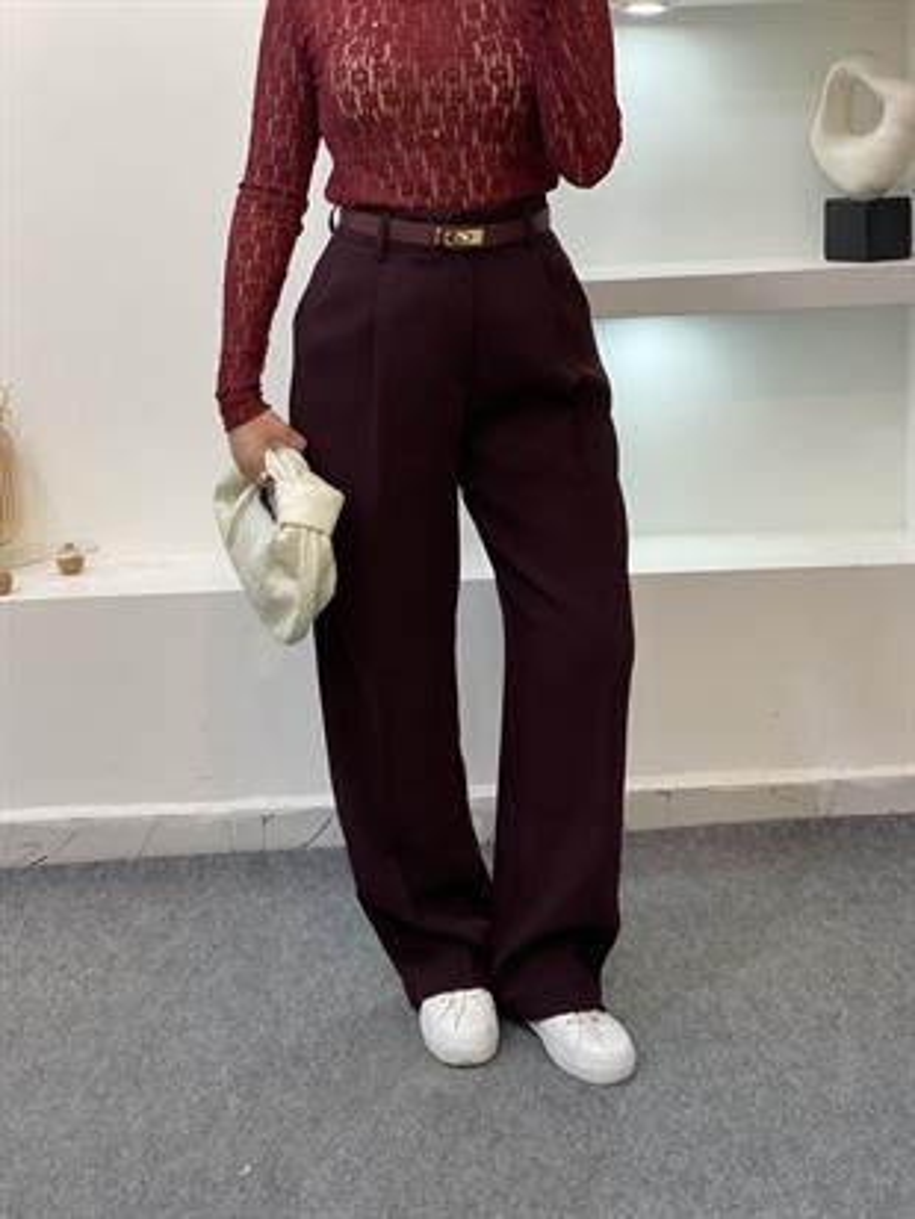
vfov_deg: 36.8
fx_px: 1832
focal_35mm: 52
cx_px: 458
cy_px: 610
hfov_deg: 28.0
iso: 125
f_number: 2
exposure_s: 1/100
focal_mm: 6
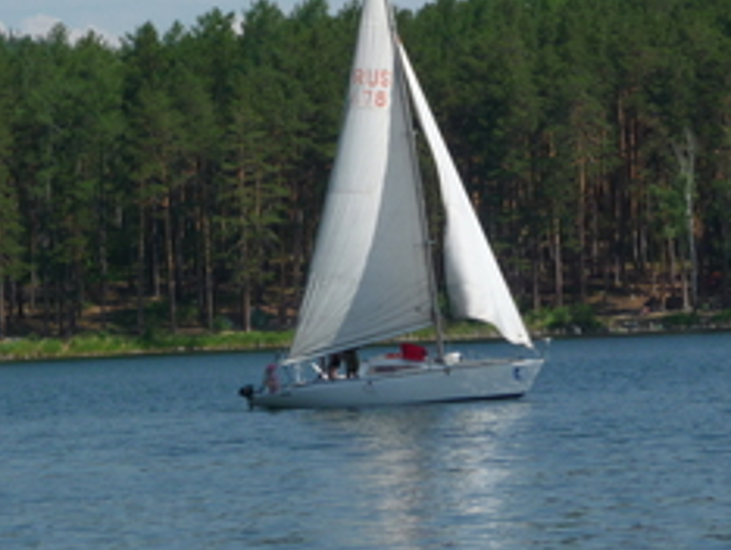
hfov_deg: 8.6
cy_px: 219
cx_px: 428
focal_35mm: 229
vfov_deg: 6.5
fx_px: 4841
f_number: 4.7
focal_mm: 20.3
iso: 100
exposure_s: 1/800
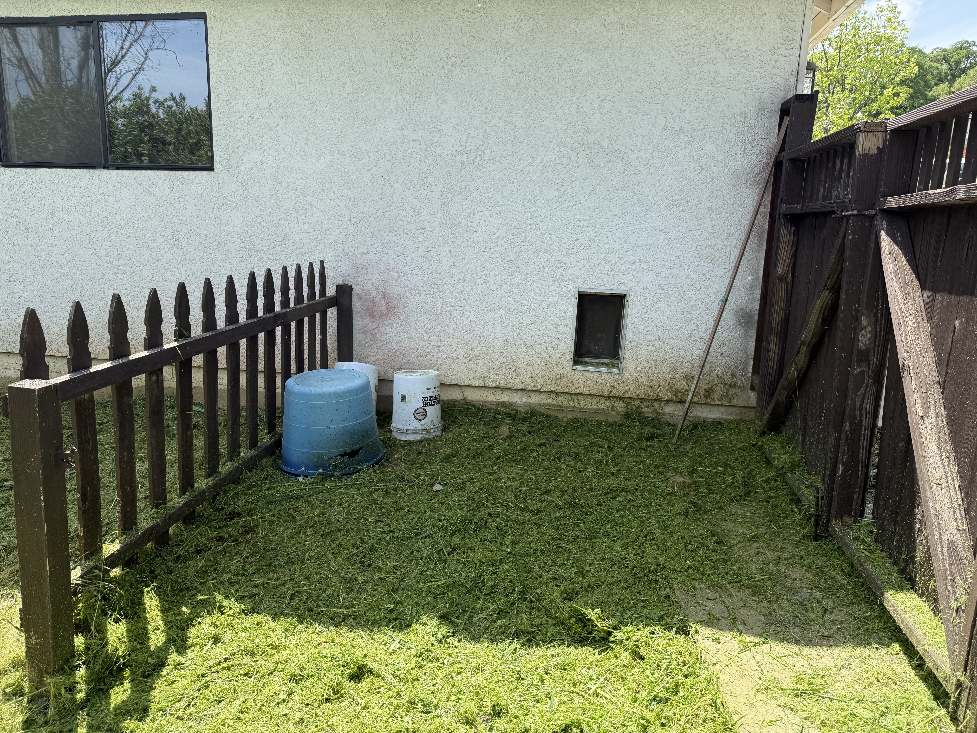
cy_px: 366
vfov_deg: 56.8
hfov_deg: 71.6
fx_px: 677
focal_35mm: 24
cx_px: 488
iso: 80
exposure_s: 1/1250
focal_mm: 6.76
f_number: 1.78
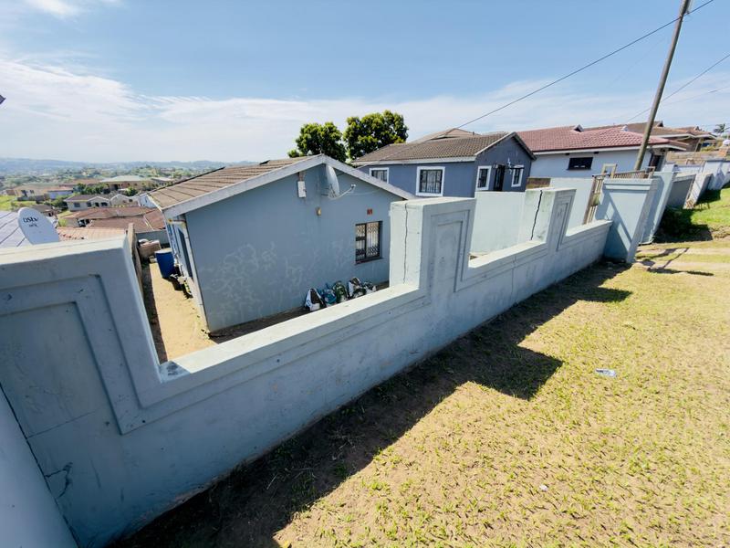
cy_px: 274
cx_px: 365
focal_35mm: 14
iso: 25
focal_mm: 2.22
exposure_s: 1/525
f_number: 2.2
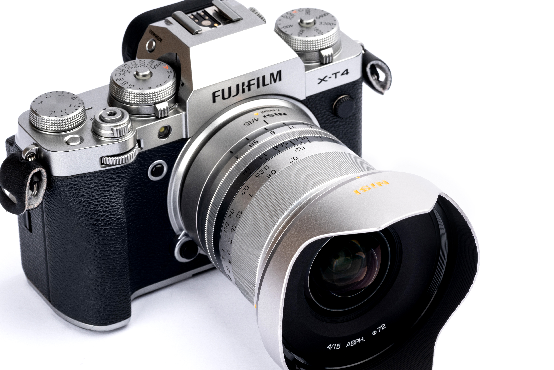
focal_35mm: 136
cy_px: 181
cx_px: 234
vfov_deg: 10.1
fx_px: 2093
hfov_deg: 15.1
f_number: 13
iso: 100
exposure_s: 1/160
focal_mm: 90
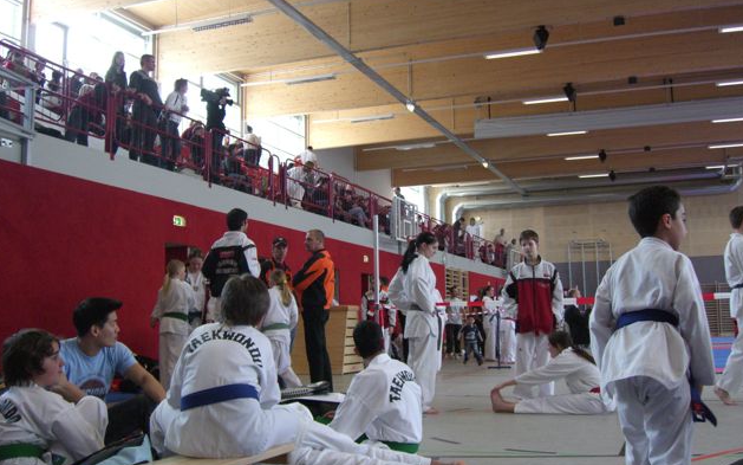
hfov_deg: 48.2
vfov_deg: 31.2
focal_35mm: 41
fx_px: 830
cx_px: 370
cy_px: 233
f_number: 2.8
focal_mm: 7.9
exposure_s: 1/160
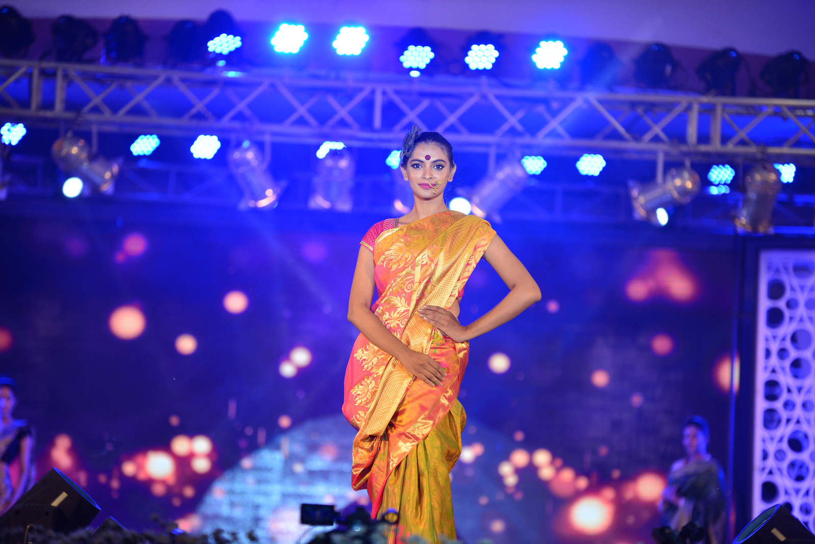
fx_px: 3623
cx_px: 408
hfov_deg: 12.8
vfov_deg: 8.6
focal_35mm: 160
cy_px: 272
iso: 500
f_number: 2.8
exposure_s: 1/500
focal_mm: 160
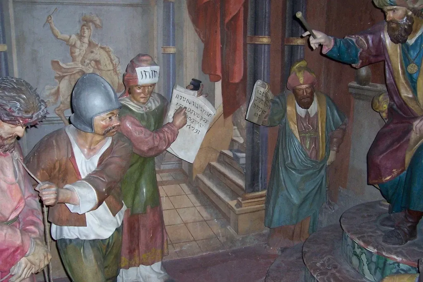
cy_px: 141
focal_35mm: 34
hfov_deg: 55.8
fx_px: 399
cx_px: 212
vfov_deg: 38.9
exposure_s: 1/60
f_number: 2.7
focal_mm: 5.6
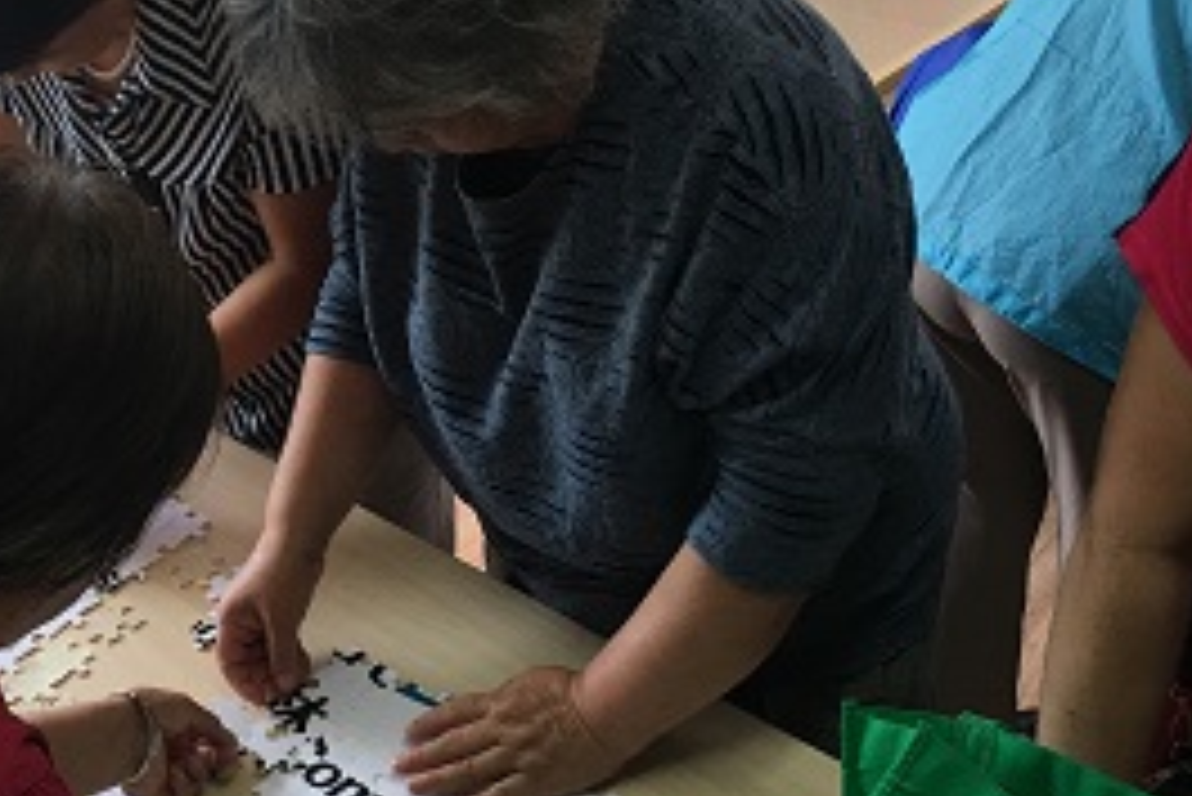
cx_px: 162
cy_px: 202
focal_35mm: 53
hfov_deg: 35.7
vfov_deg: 25.3
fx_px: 1756
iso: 40
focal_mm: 4.15
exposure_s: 1/33
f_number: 2.2
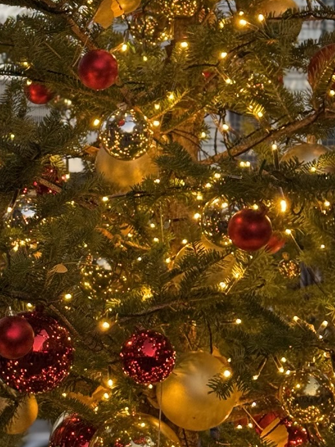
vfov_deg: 14.2
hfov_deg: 10.4
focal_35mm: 139
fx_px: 1794
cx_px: -109
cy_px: 130
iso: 50
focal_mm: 6.76
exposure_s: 1/180
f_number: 1.78
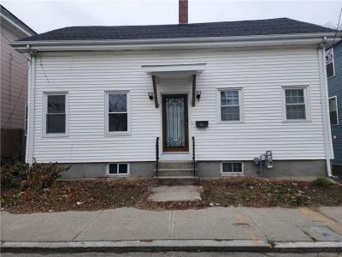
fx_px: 227
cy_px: 128
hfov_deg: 73.9
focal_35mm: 23
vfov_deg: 58.9
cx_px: 171
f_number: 1.8
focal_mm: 6.4
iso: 100
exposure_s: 1/180
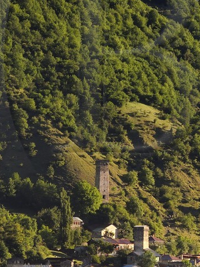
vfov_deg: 6.3
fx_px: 2427
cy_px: 59
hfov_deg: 4.7
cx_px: 215
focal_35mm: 315
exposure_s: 1/250
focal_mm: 95
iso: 250
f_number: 11
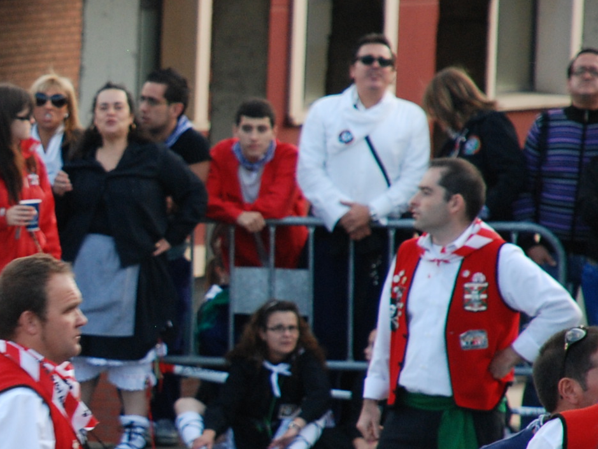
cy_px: 348
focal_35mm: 601
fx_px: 10395
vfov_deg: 2.5
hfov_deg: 3.3
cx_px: -229
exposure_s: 1/80
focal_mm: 135
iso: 400
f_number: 5.6
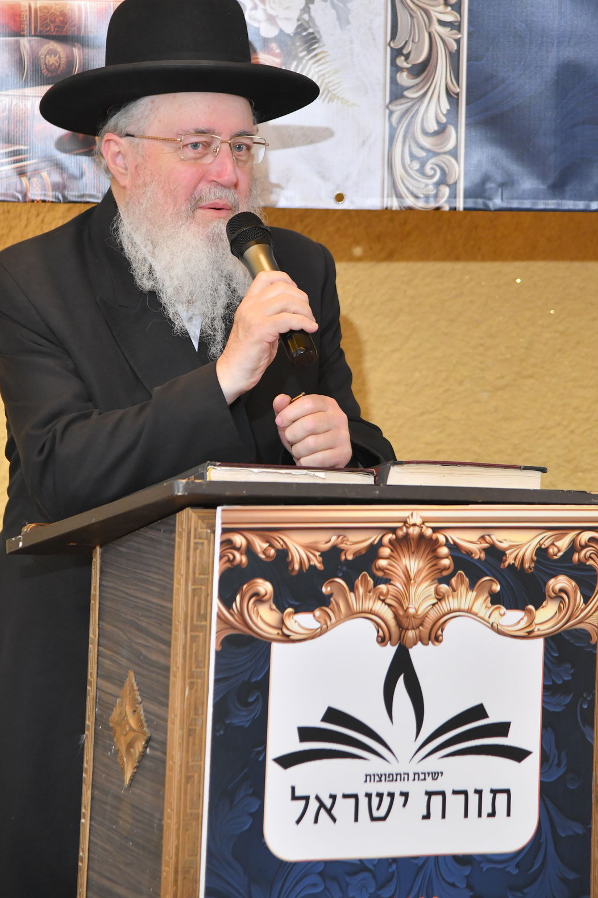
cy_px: 370
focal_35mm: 149
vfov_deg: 13.8
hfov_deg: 9.2
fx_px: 3714
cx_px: 294
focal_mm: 112
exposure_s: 1/200
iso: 1600
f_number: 4
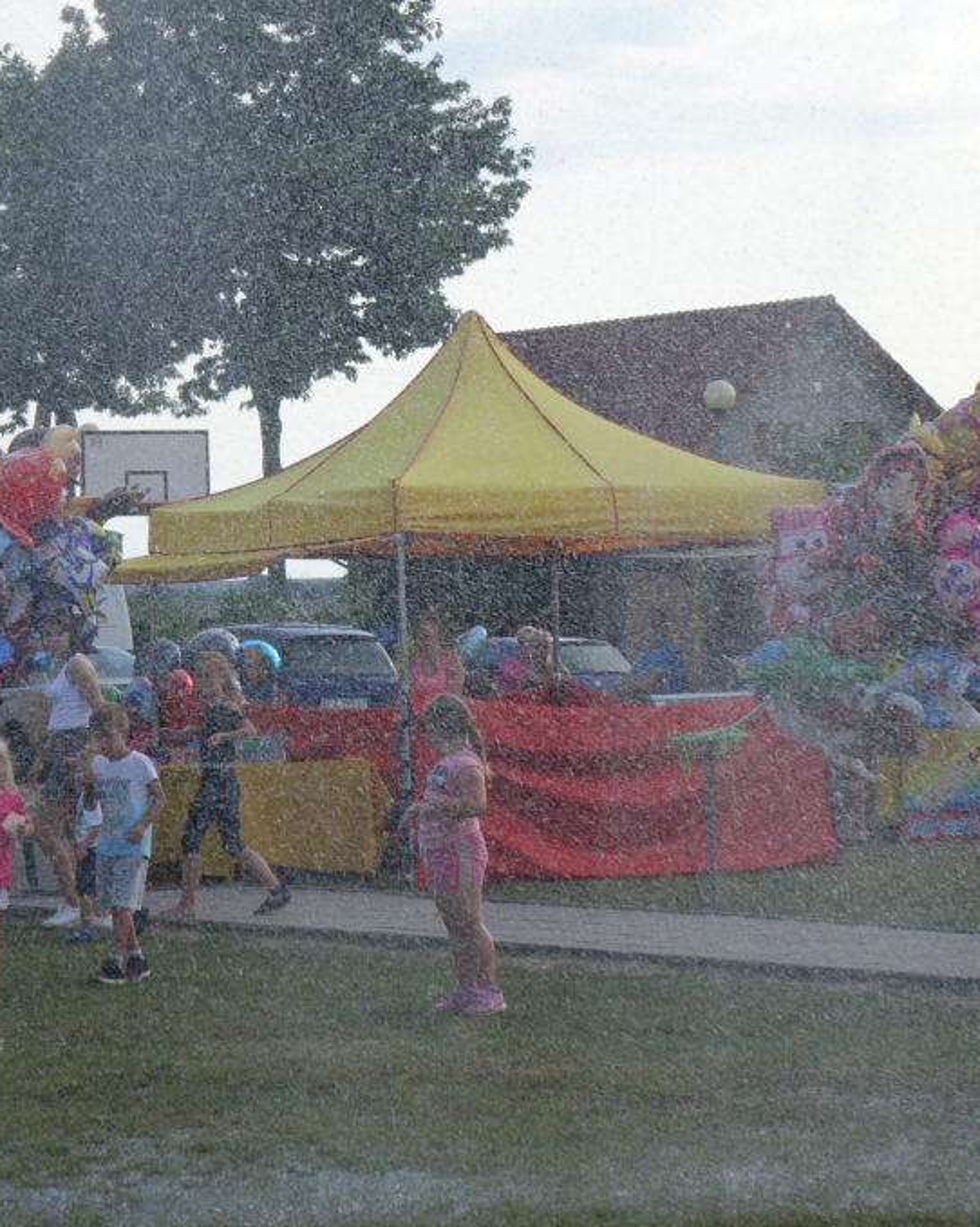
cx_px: 273
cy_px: 614
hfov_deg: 11.1
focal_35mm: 139
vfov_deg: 13.9
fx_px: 5042
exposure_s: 1/640
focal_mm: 36
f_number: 4
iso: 125
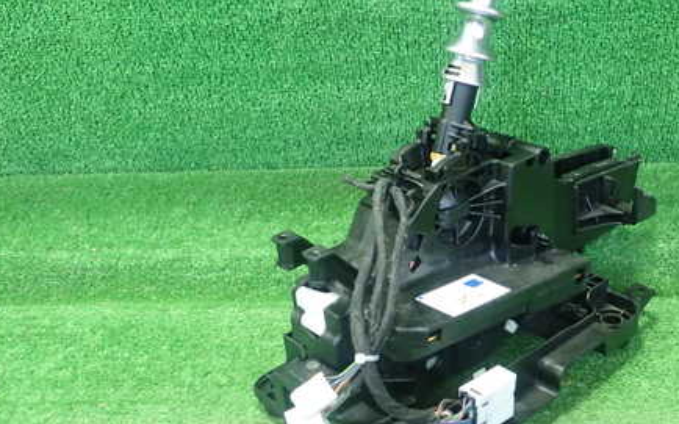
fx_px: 814
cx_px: 427
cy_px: 200
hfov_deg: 44.9
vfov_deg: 29.2
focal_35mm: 44
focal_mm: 5.5
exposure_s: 1/125
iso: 640
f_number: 2.3
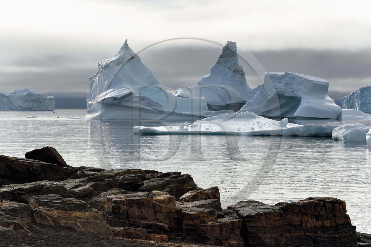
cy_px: 124
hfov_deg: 15.8
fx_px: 1339
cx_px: 186
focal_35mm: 130
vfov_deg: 10.5
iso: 200
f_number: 13
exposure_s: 1/320
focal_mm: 130
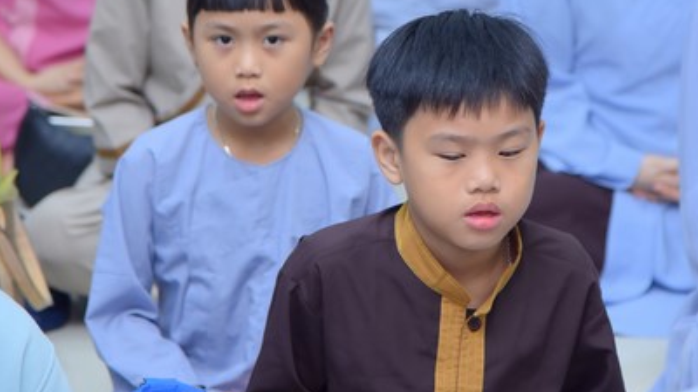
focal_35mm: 204
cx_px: 362
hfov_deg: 10.6
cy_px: 101
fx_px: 3776
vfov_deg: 5.9
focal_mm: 120
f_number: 4.5
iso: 1250
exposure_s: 1/100
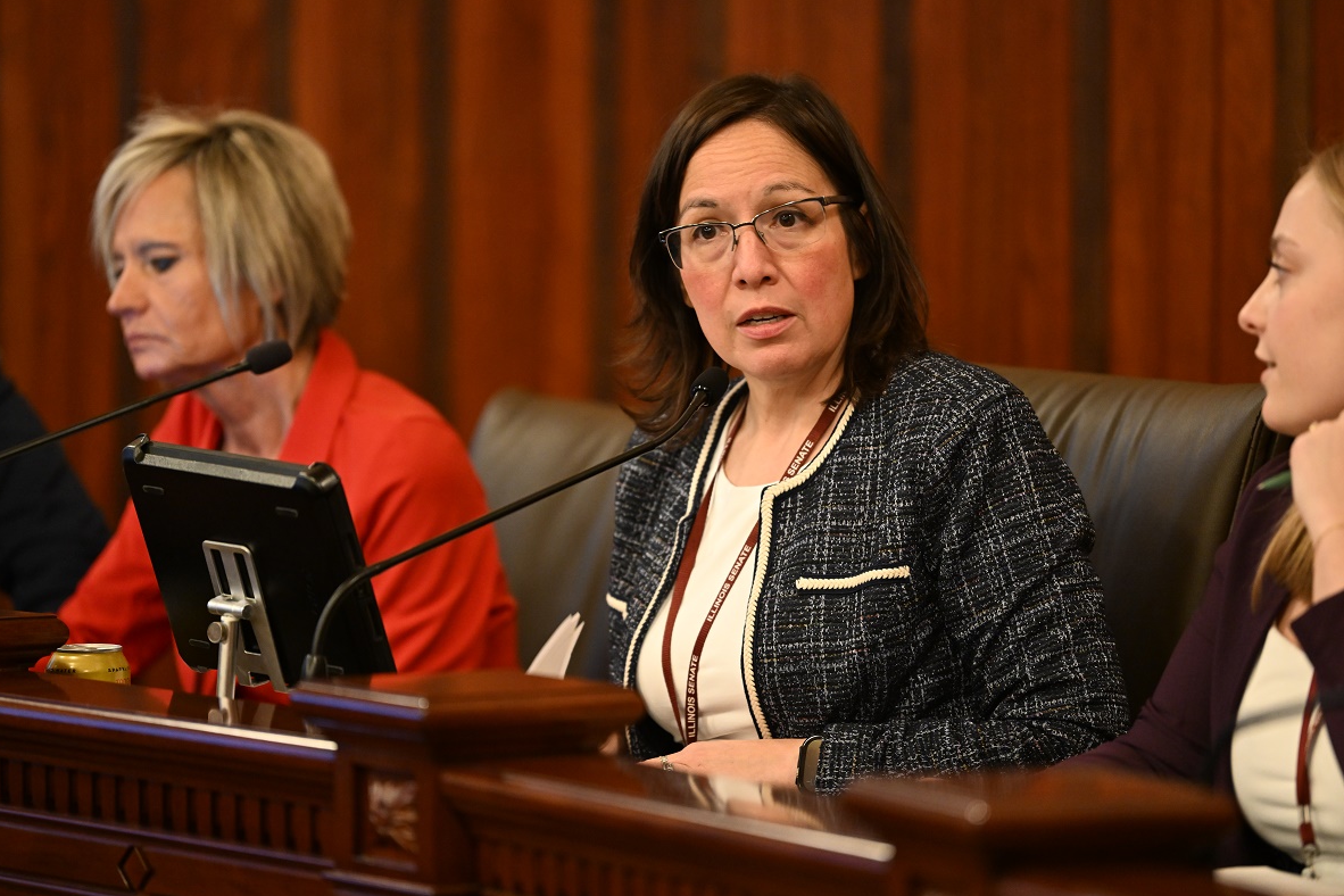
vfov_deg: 6.8
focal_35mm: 203
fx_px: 7578
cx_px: 670
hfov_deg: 10.1
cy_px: 447
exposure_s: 1/125
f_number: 2.8
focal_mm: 200
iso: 3200
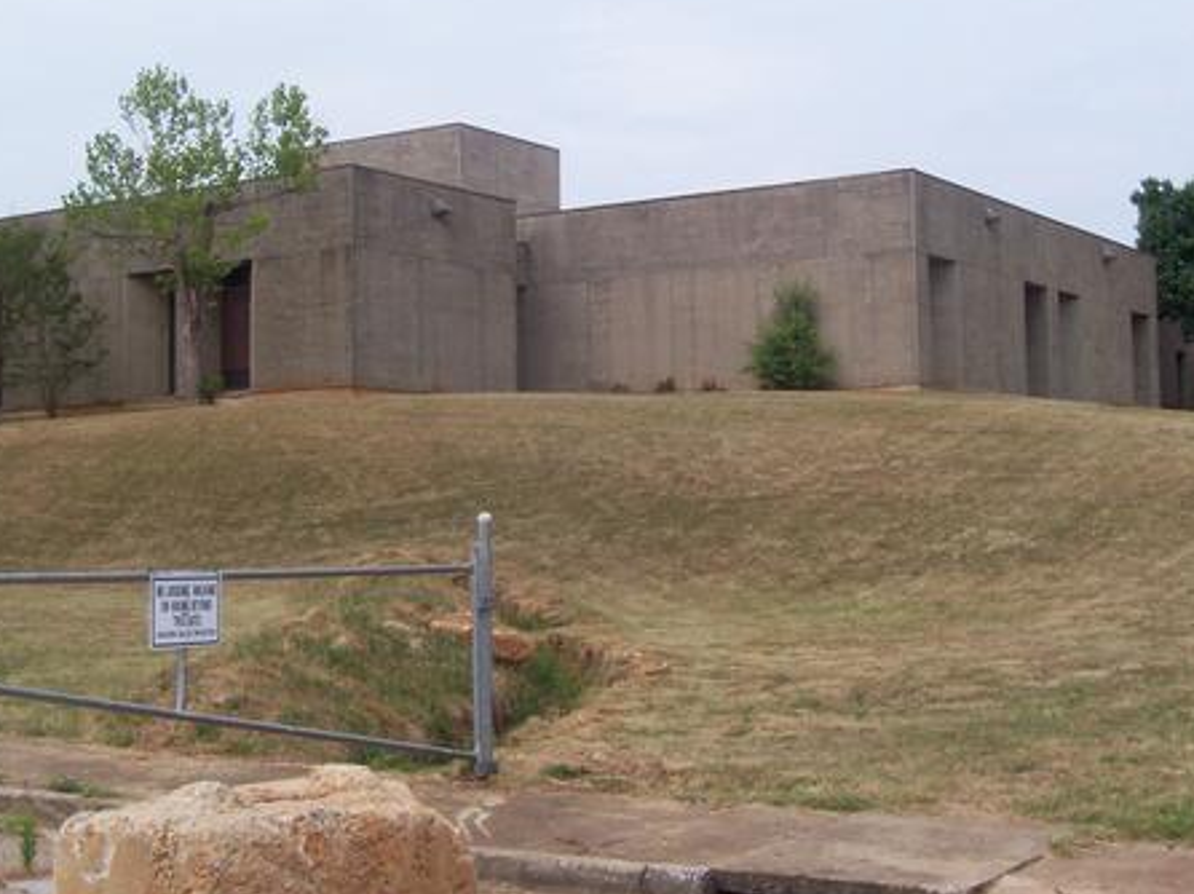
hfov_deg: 31.7
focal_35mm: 61
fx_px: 2103
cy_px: 377
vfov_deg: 24.0
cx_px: 581
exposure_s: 1/475
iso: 80
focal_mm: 5.6
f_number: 5.1
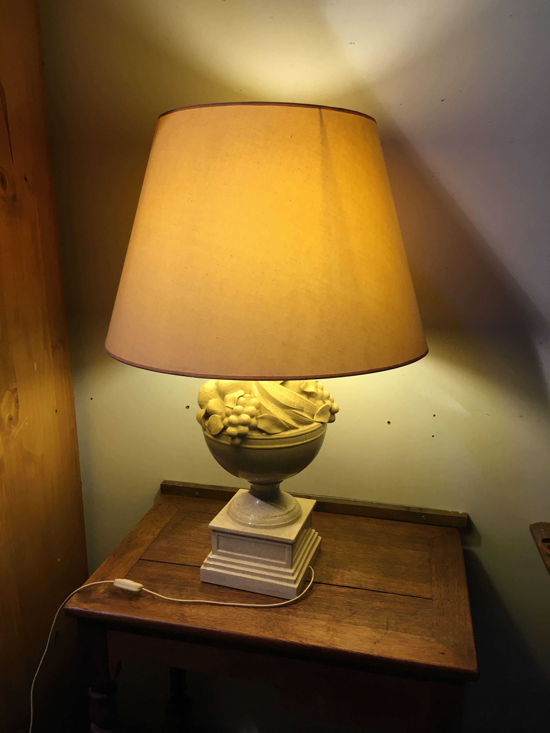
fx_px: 614
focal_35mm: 29
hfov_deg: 48.2
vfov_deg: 61.7
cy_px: 366
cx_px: 275
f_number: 2.2
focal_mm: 4.15
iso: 80
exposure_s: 1/33
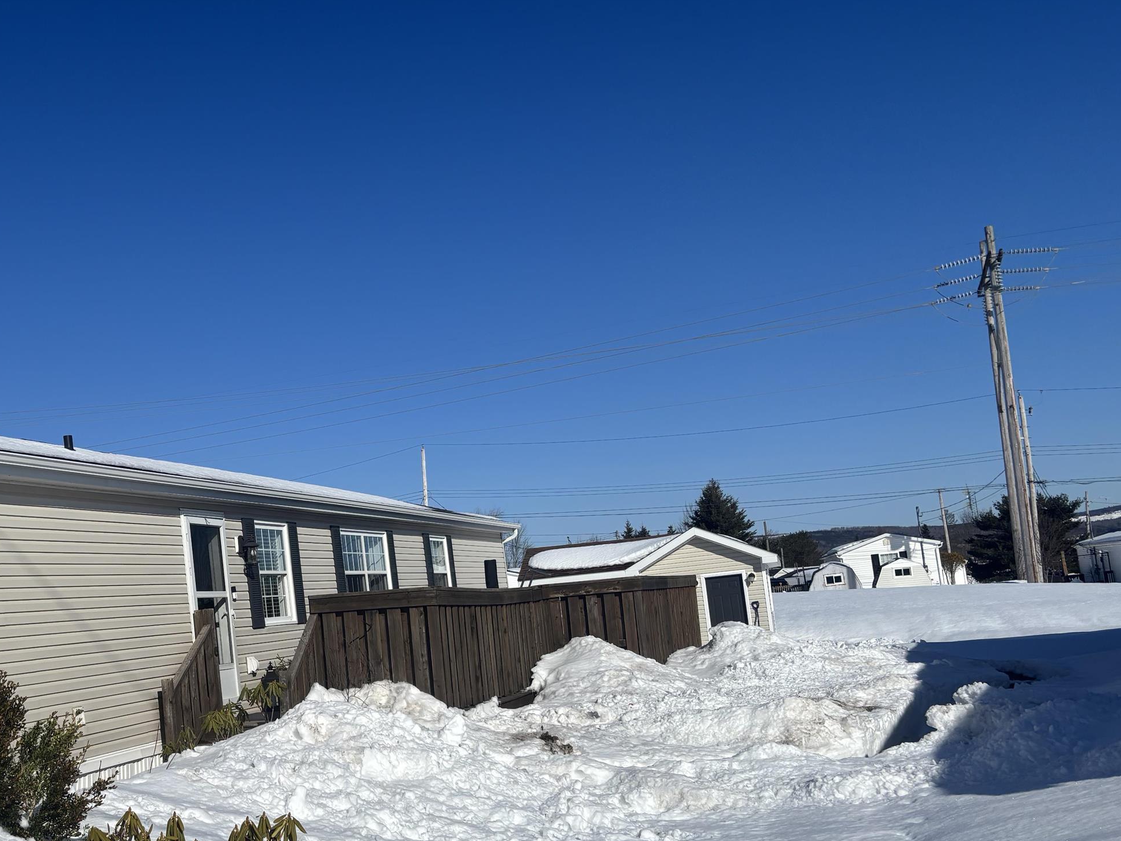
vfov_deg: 35.0
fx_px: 1328
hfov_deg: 44.0
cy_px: 512
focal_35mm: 41
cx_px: 260
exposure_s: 1/10989
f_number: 1.6
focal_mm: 5.96
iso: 50
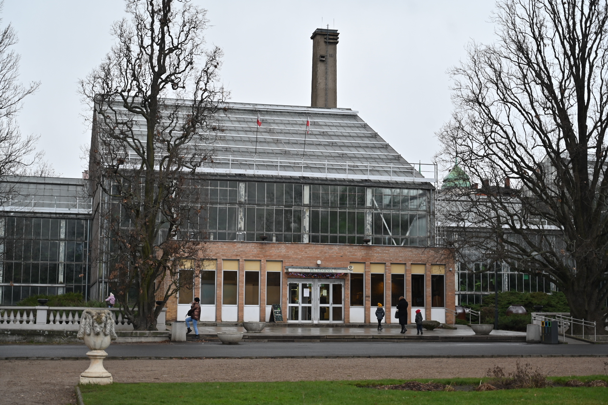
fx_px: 946
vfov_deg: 24.2
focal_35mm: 56
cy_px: 202
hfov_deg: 35.6
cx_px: 304
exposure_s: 1/80
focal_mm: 56
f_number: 4
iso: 160
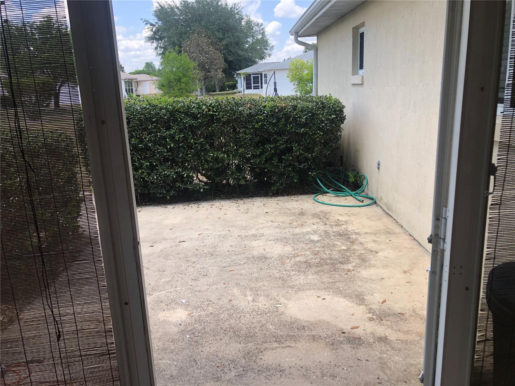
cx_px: 258
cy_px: 193
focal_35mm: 28
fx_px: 417
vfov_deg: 49.7
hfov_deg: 63.4
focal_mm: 3.99
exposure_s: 1/484
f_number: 1.8
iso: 20
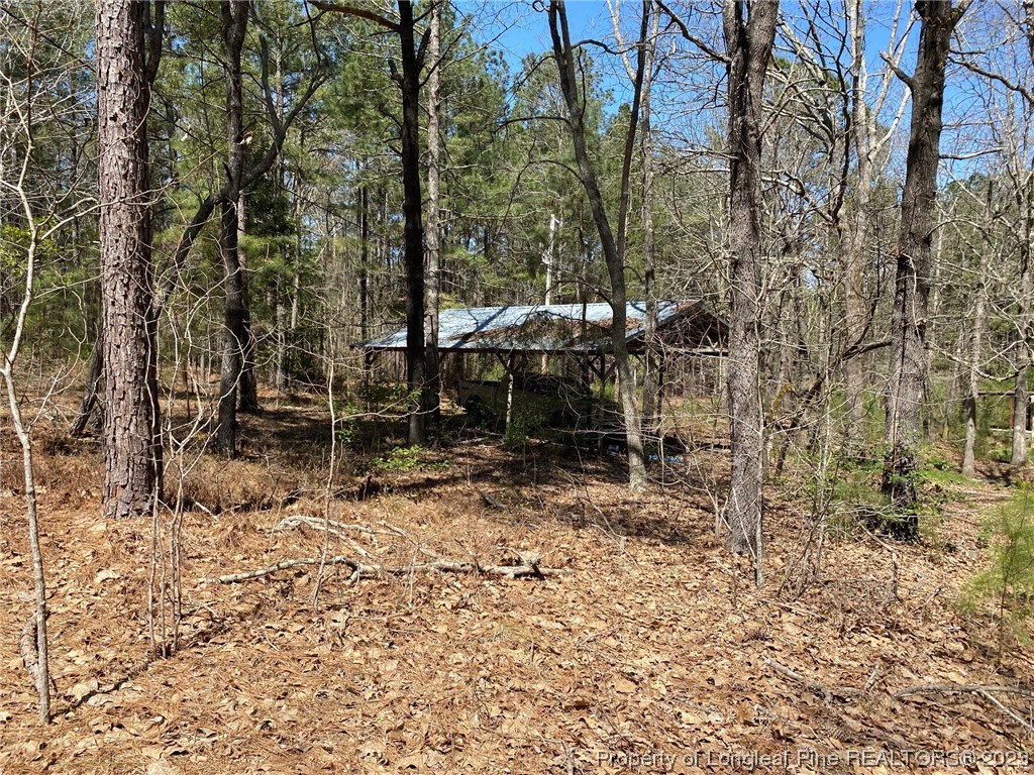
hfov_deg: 67.3
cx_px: 517
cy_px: 388
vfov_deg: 53.1
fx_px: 777
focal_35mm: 26
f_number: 1.8
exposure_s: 1/1412
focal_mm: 4.25
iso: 32
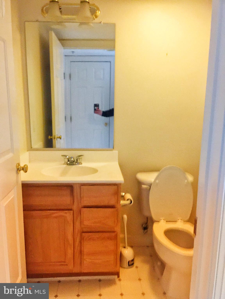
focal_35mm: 29
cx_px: 112
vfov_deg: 61.7
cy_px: 150
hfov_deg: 48.2
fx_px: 251
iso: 125
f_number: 2.2
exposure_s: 1/10
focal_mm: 4.15
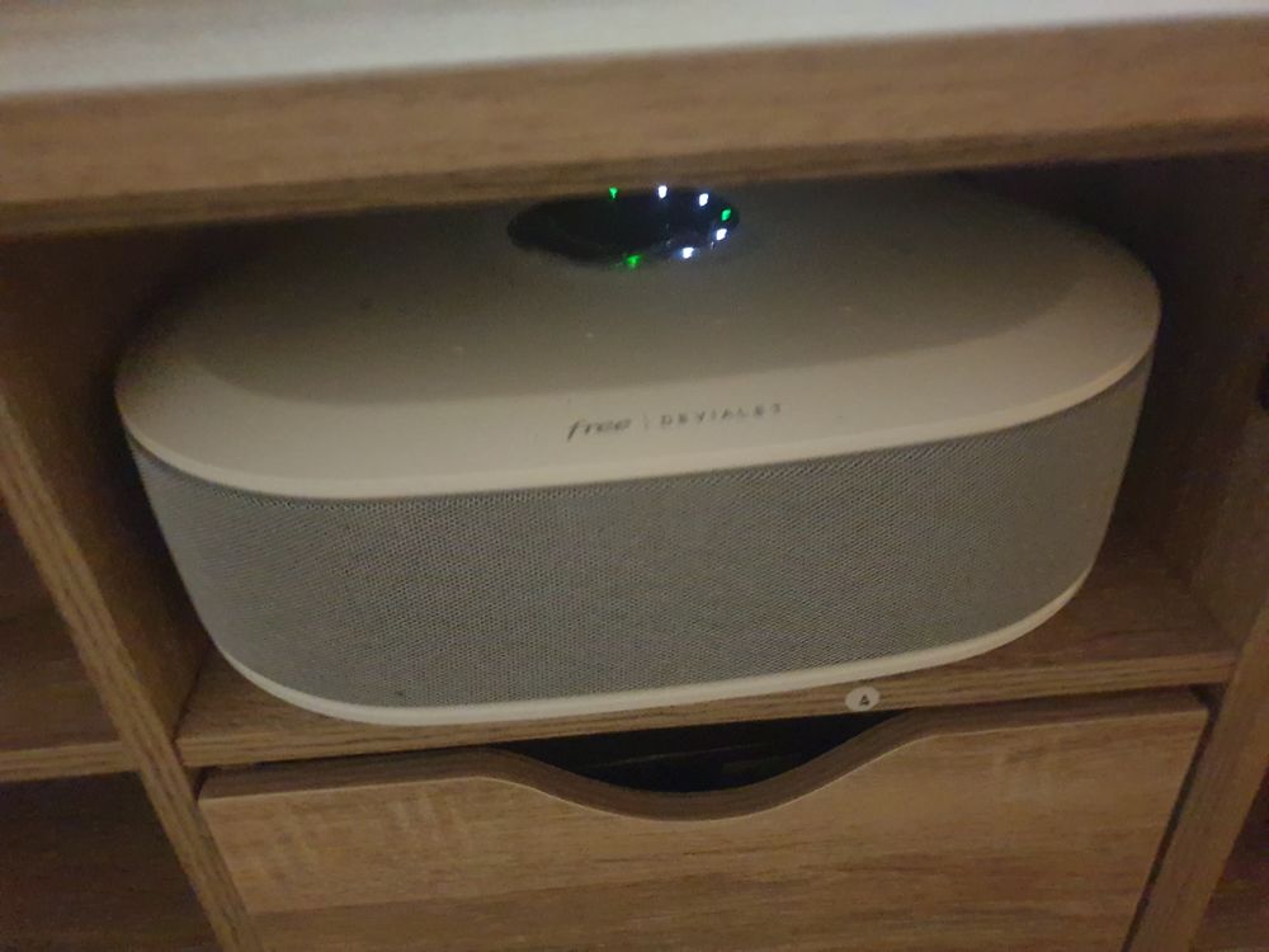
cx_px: 634
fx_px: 953
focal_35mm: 26
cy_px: 476
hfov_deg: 67.3
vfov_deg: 53.1
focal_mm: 4.3
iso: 1250
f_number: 1.5
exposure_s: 1/7
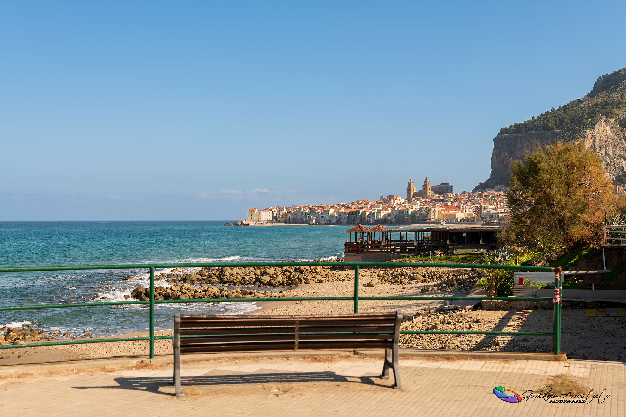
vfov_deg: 27.0
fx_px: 869
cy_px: 208
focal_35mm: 50
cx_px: 313
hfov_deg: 39.6
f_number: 5.6
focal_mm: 50
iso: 64
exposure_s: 1/400
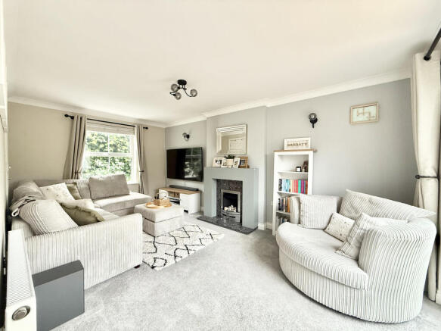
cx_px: 220
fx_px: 178
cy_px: 166
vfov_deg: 85.7
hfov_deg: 102.1
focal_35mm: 14
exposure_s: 1/99
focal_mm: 2.22
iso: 320
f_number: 2.2
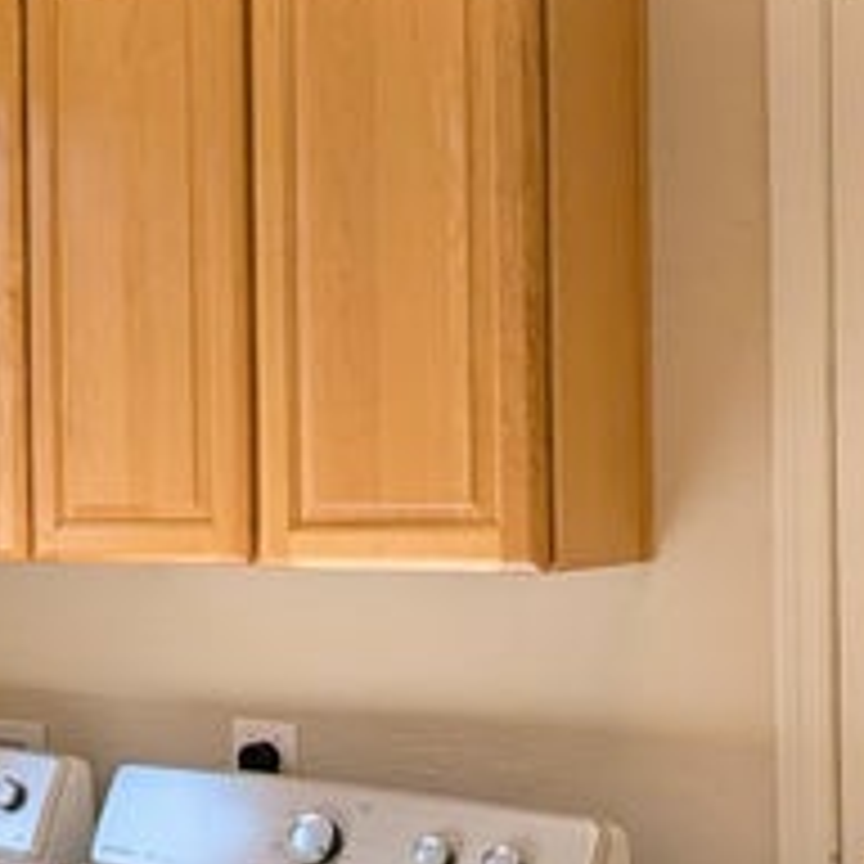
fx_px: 1327
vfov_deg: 36.0
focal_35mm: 47
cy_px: 508
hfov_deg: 33.1
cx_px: 0
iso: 43
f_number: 1.7
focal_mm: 2.02
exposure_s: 1/1085
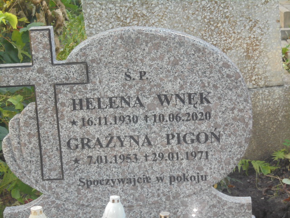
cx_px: 145
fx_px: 787
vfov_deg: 15.7
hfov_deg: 20.9
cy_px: 109
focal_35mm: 94
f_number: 4.7
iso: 200
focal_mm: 16.9
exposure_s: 1/30
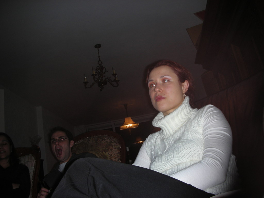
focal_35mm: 35
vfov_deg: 40.7
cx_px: 132
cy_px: 99
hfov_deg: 52.6
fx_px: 267
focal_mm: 5.8
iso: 50
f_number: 3
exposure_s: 1/60.1
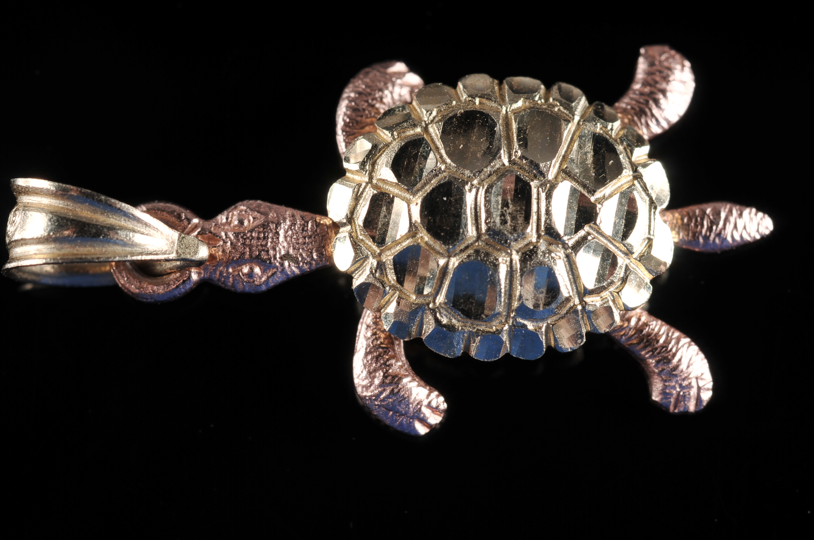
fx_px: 2033
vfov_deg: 15.2
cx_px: 407
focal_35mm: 90
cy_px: 270
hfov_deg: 22.6
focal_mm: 60
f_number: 20
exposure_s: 1/250
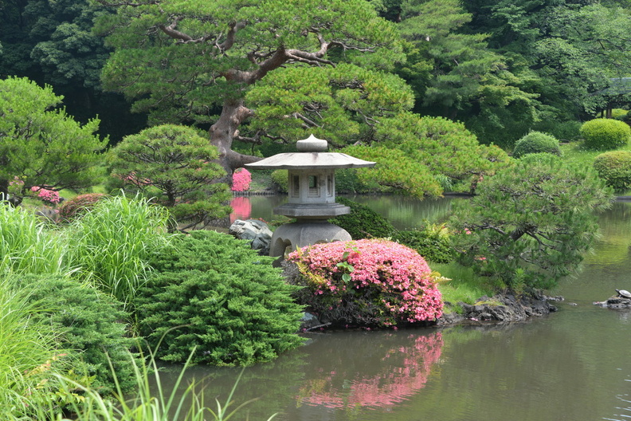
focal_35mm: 62
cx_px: 316
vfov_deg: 21.9
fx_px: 1087
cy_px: 210
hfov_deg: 32.4
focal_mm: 62
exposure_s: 1/200
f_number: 7.1
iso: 200
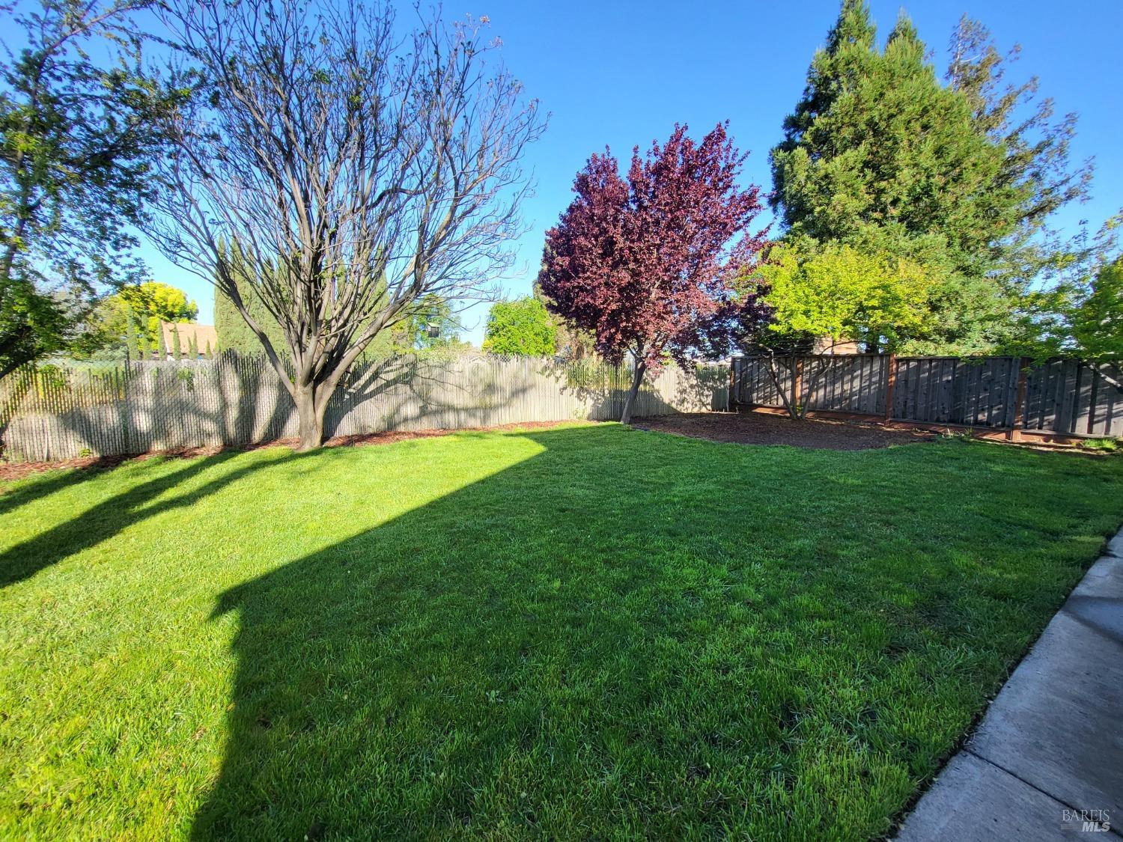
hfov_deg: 106.2
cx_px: 562
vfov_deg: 89.9
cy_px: 421
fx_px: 422
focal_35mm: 13
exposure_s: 1/255
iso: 32
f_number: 2.2
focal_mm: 1.74
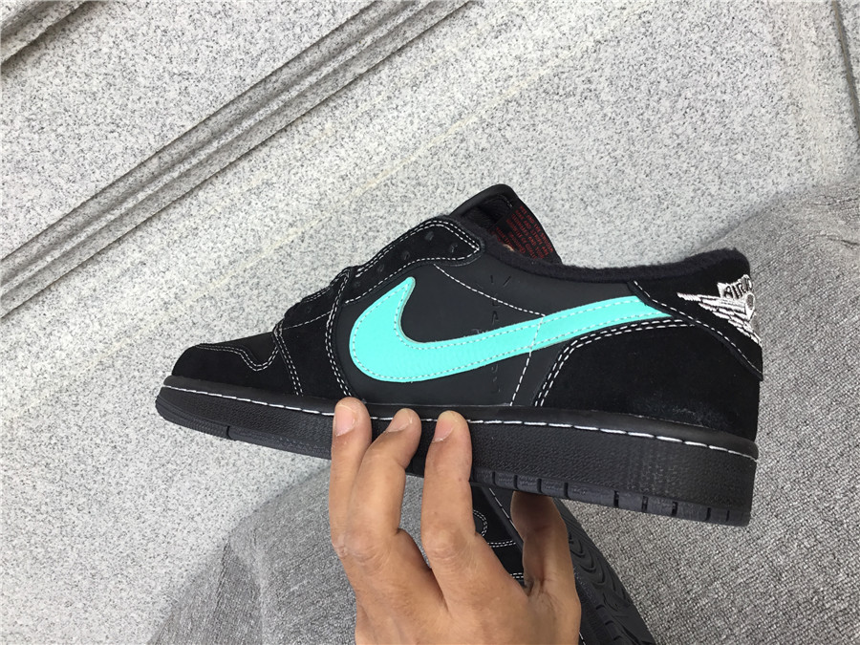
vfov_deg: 45.4
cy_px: 322
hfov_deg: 58.4
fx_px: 770
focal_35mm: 31
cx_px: 430
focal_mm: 3.3
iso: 25
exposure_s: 1/129
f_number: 2.4
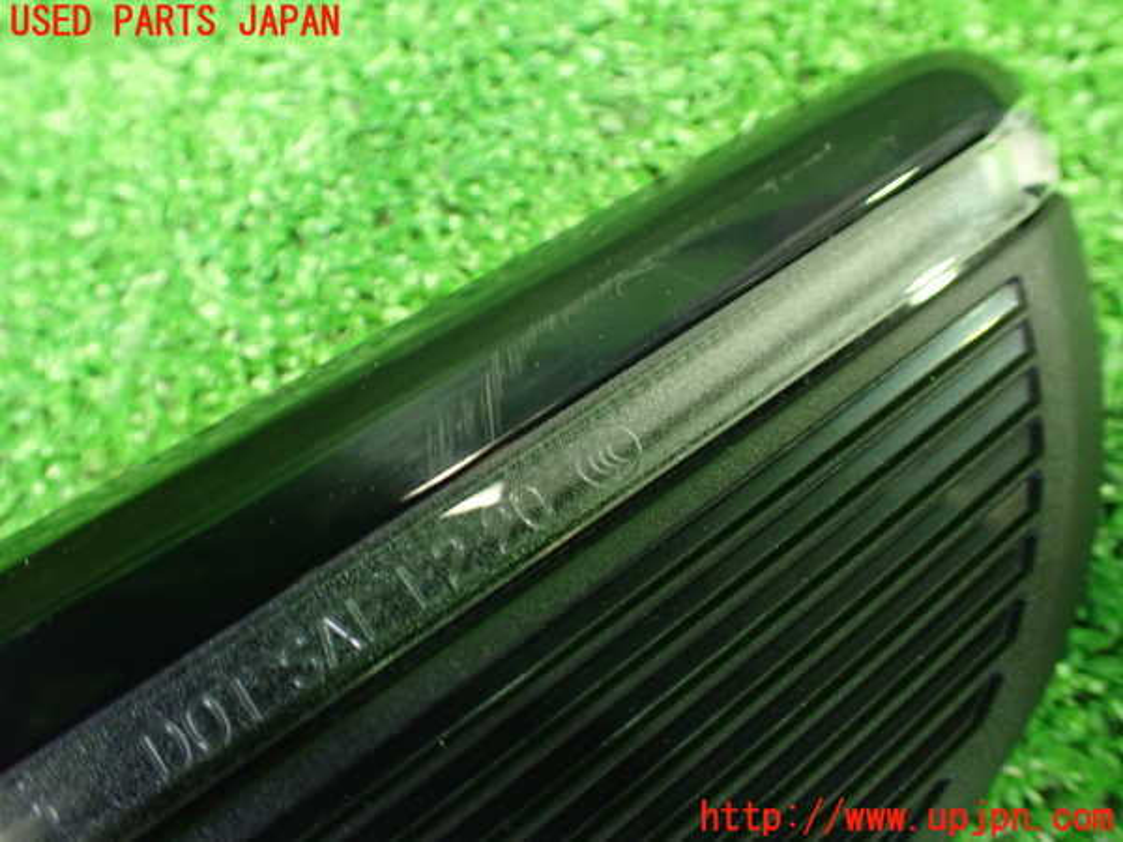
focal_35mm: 30
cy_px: 421
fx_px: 973
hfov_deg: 60.0
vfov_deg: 46.8
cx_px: 562
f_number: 2.3
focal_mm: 5.4
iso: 800
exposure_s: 1/40
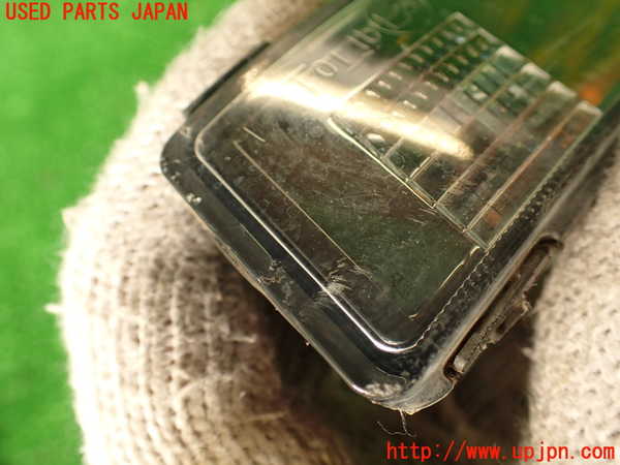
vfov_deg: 44.2
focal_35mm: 32
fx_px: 573
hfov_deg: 56.8
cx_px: 310
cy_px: 232
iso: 200
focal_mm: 5.79
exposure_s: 1/50
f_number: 2.4
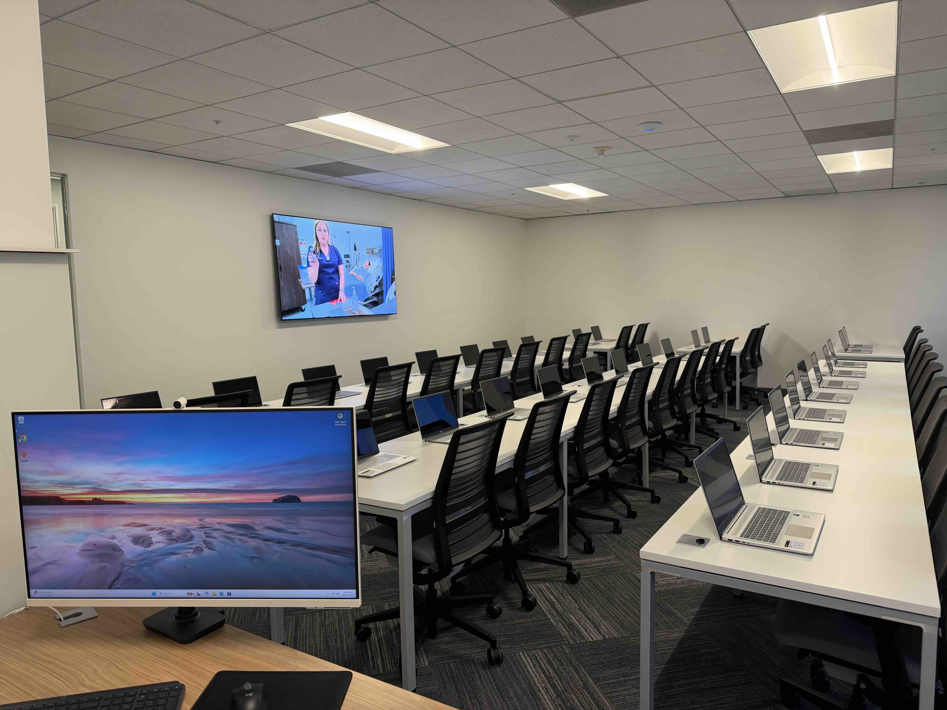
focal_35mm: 24
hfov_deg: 71.6
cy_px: 355
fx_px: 657
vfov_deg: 56.8
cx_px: 474
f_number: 1.78
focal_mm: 6.76
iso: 160
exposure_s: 1/115
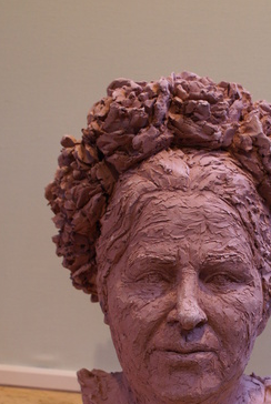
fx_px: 765
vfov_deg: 29.3
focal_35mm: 68
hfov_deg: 20.0
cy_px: 281
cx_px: 182
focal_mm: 30
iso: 400
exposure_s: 1/40
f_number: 5
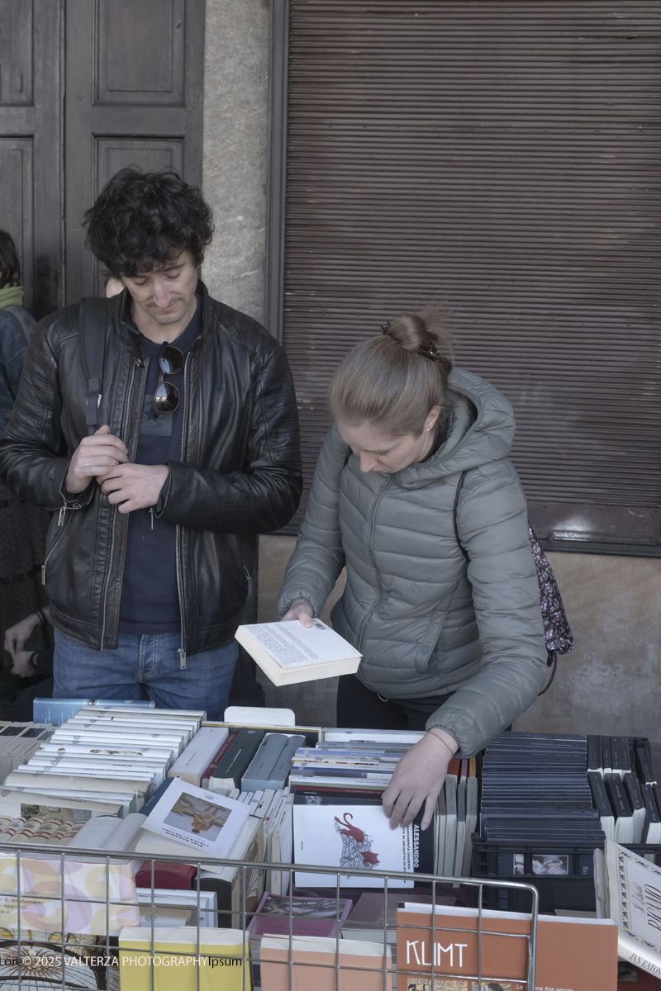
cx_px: 330
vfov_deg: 44.5
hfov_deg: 30.5
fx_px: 1212
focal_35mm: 44
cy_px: 496
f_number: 6.4
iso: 640
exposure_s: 1/125
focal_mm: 29.2
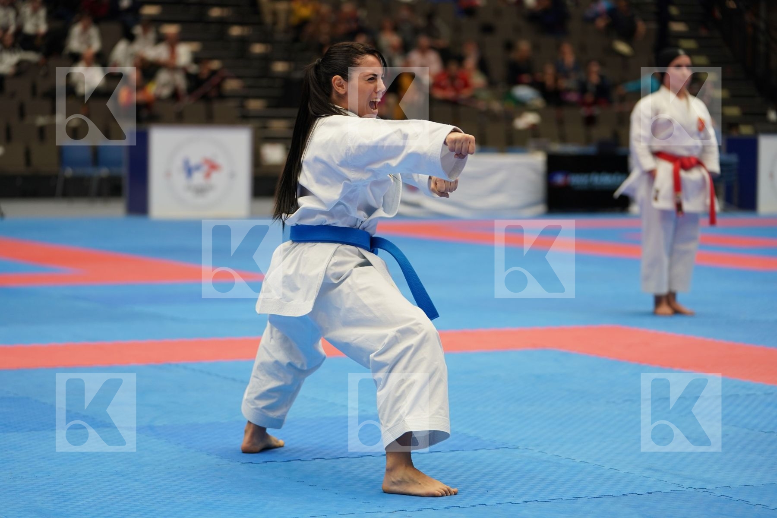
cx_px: 388
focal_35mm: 108
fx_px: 2331
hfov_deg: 18.9
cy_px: 259
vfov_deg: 12.7
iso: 640
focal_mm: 108
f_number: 2.8
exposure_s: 1/320
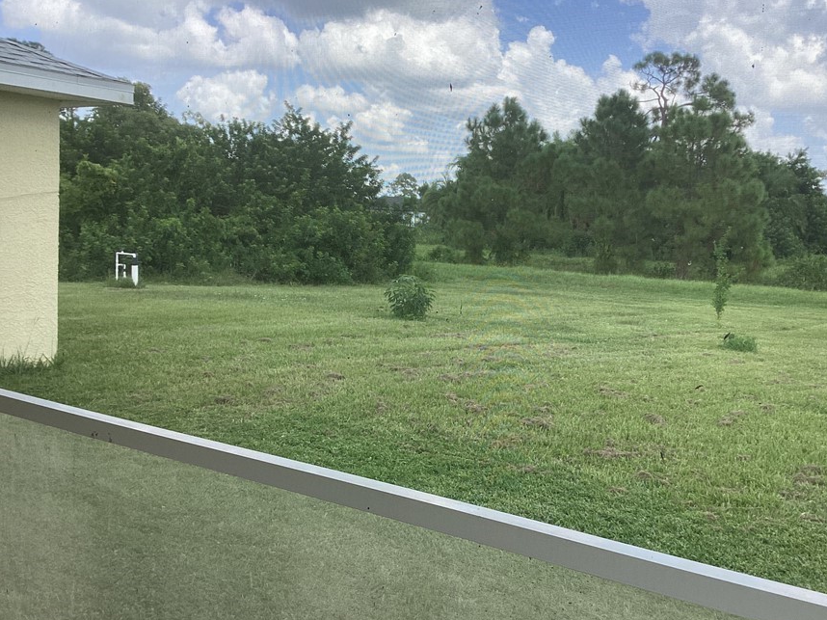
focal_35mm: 37
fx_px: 884
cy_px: 291
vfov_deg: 38.6
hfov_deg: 50.1
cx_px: 445
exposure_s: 1/426
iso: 25
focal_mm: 3.3
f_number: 2.4
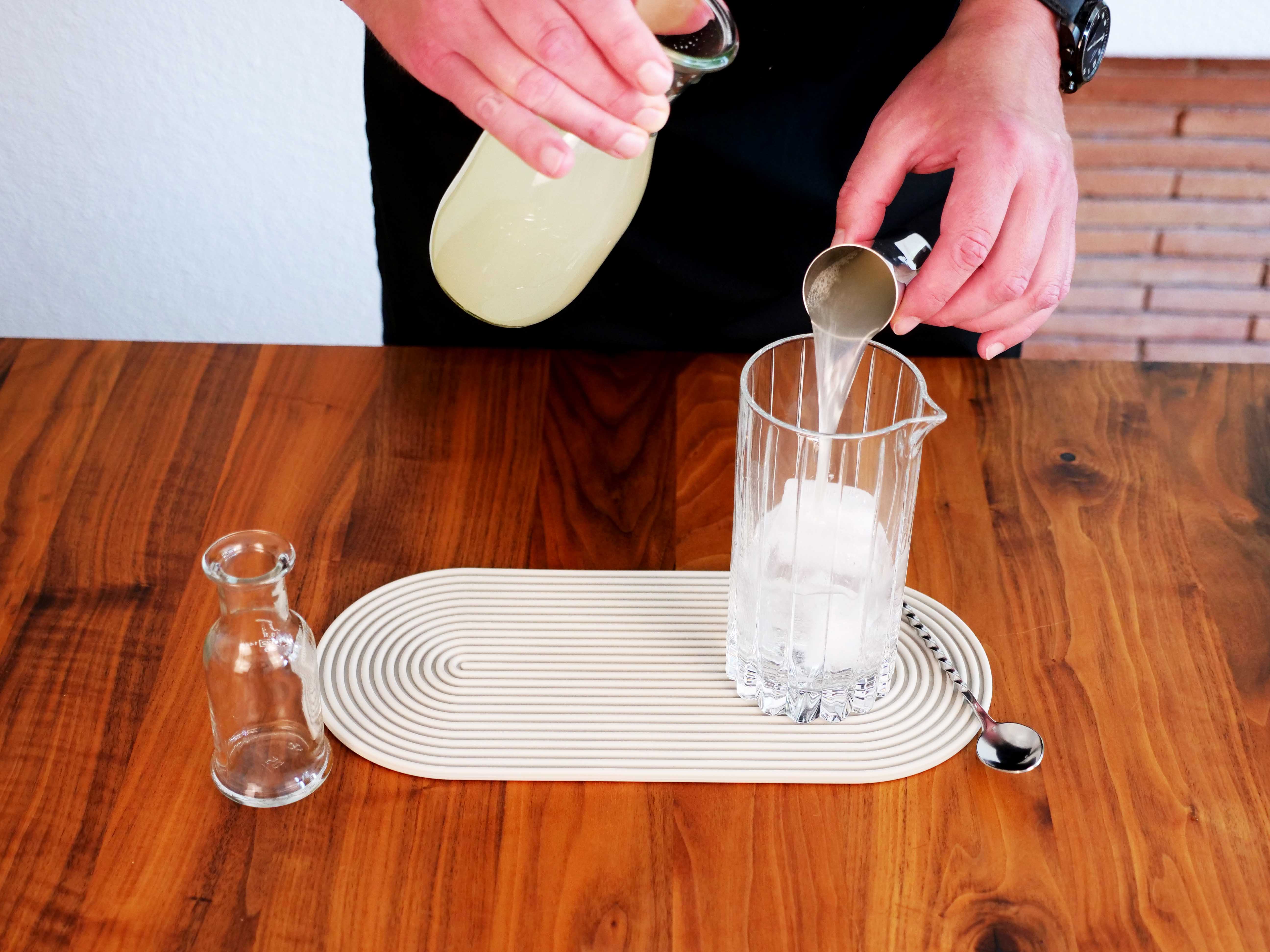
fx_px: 1981
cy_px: 476
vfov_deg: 27.0
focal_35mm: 54
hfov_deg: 35.5
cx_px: 635
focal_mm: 27
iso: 800
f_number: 2.8
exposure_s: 1/60
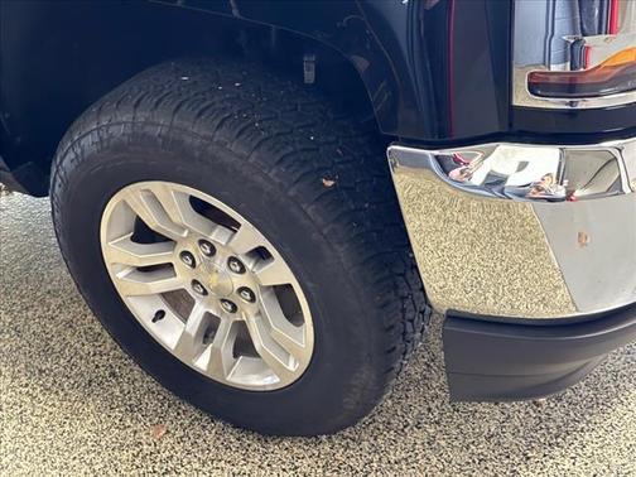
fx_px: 882
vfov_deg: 30.3
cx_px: 318
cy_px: 238
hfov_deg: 39.7
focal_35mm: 48
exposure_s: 1/40
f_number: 1.78
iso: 320
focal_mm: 6.76
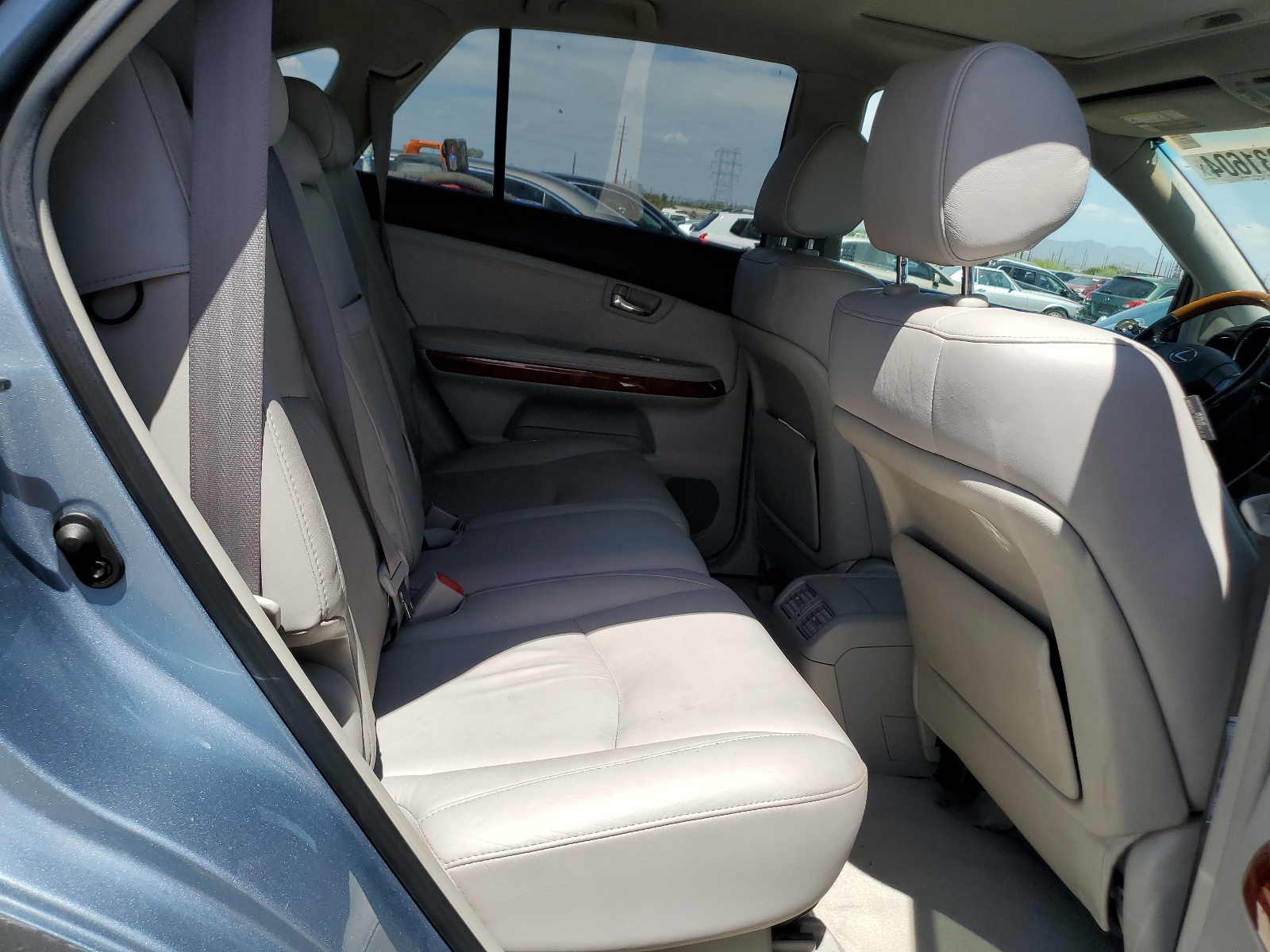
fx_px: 954
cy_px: 476
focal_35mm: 26
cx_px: 635
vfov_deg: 53.1
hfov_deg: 67.3
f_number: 1.5
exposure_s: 1/2500
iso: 50
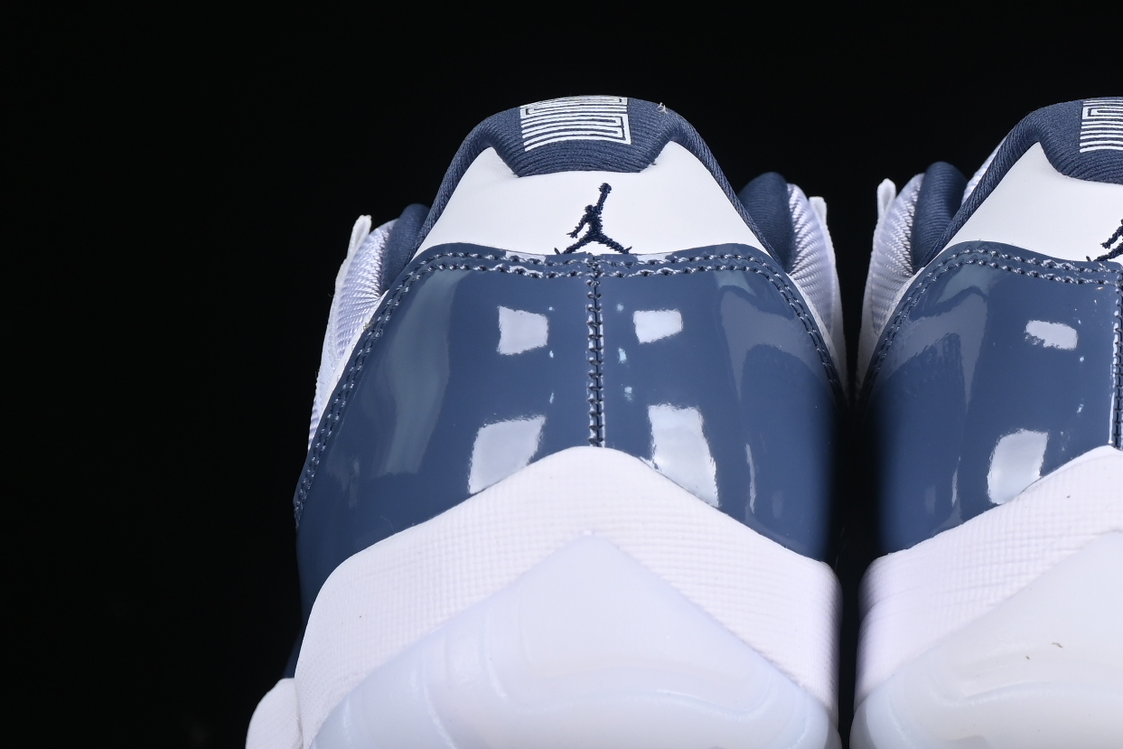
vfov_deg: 8.2
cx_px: 878
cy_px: 304
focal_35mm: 168
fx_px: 5241
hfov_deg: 12.2
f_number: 7.1
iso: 160
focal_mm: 50
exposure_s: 1/80
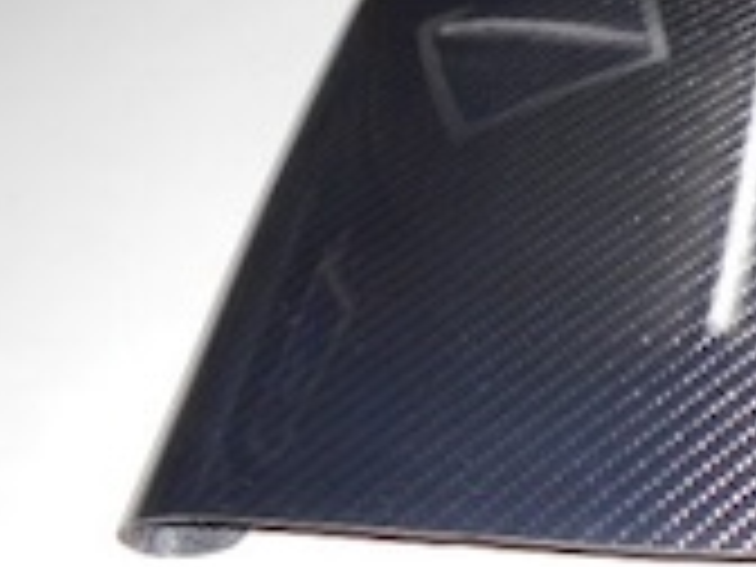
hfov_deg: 28.0
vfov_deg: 23.6
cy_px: 220
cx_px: 864
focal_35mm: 62
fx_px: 1354
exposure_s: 1/25
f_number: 3.2
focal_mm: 4.6
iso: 200
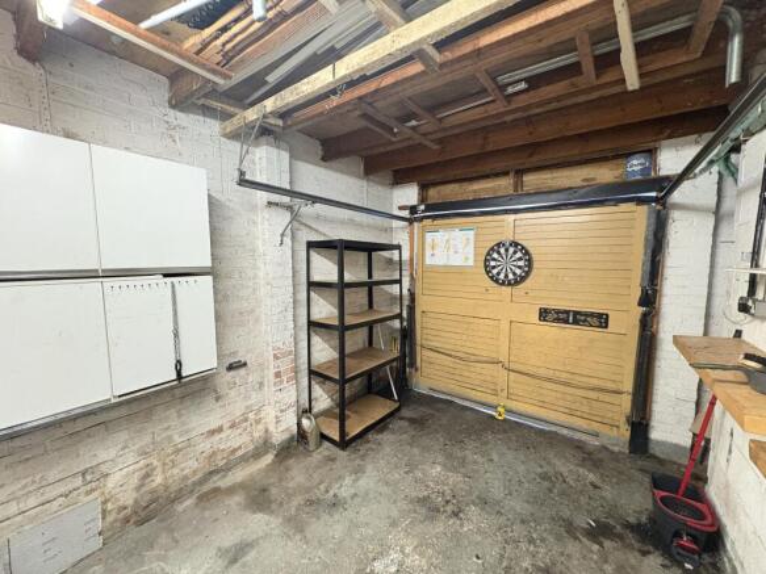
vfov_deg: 85.7
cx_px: 383
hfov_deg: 102.1
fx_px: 310
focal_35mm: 14
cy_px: 287
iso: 640
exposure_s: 1/33
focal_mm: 2.22
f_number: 2.2
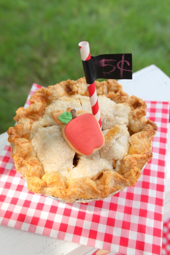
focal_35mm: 33
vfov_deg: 57.2
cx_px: 85
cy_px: 128
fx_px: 234
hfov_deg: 40.0
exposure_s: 1/160
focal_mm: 22
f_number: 5
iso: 100
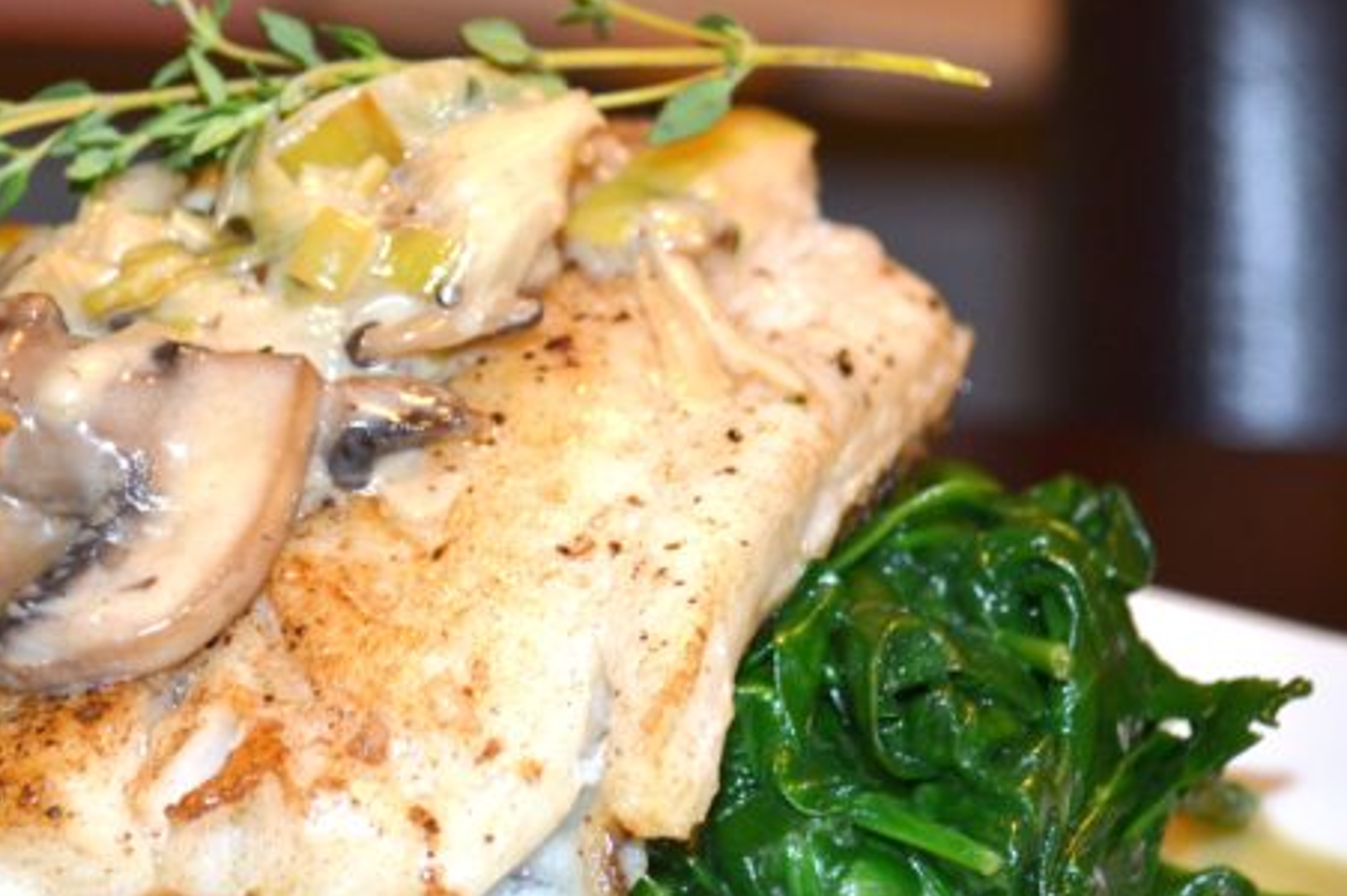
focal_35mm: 111
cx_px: 576
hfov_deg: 18.4
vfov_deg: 12.3
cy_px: 339
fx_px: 4150
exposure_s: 1/30
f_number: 5.3
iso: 400
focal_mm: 44
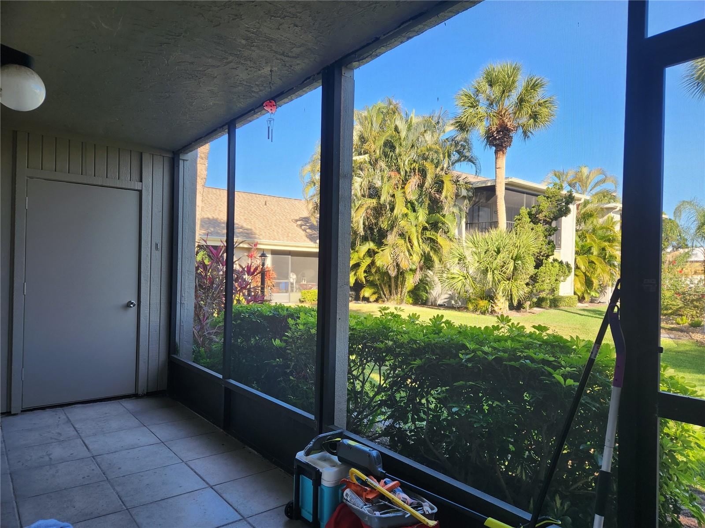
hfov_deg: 73.9
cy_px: 264
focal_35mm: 23
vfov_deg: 58.9
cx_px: 352
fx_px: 468
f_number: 1.8
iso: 20
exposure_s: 1/180
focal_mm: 5.4
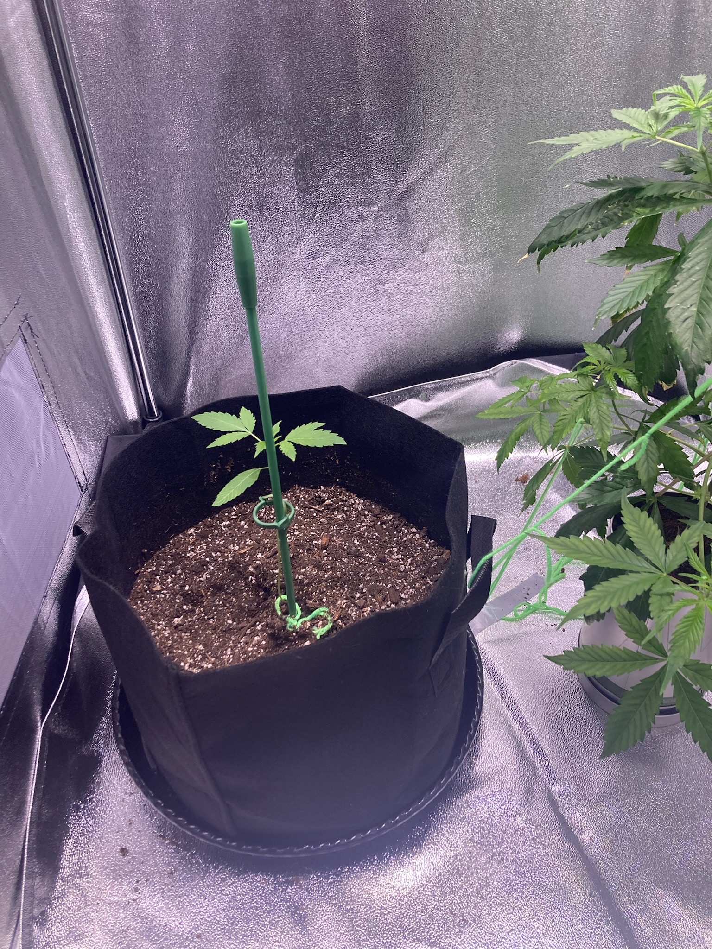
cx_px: 356
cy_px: 474
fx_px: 768
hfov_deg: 49.7
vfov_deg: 63.4
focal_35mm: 28
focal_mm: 3.99
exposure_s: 1/60
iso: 100
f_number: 1.8
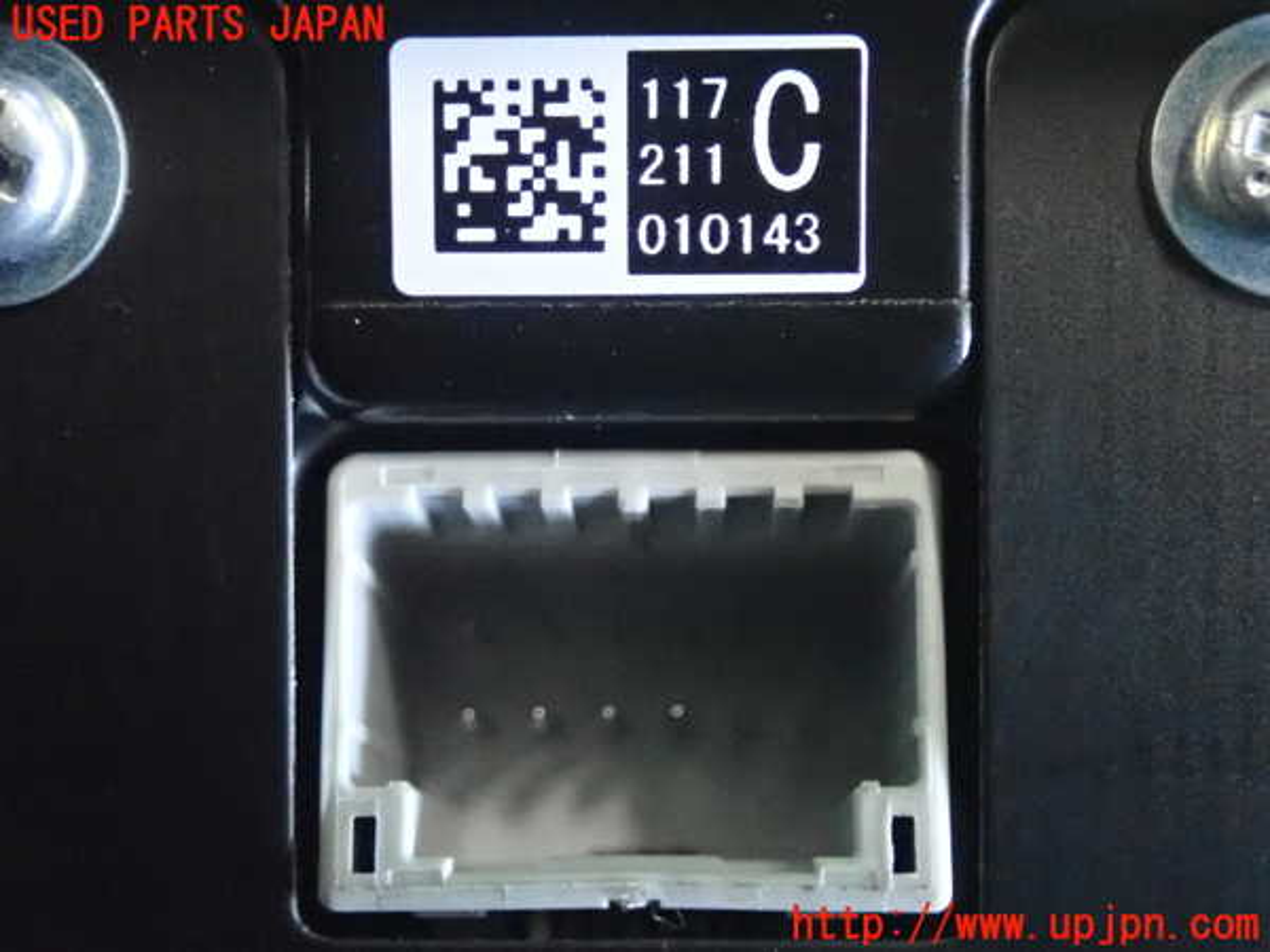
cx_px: 635
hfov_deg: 29.8
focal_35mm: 65
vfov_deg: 22.6
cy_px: 476
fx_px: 2385
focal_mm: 11.78
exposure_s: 1/60
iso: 5000
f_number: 3.8
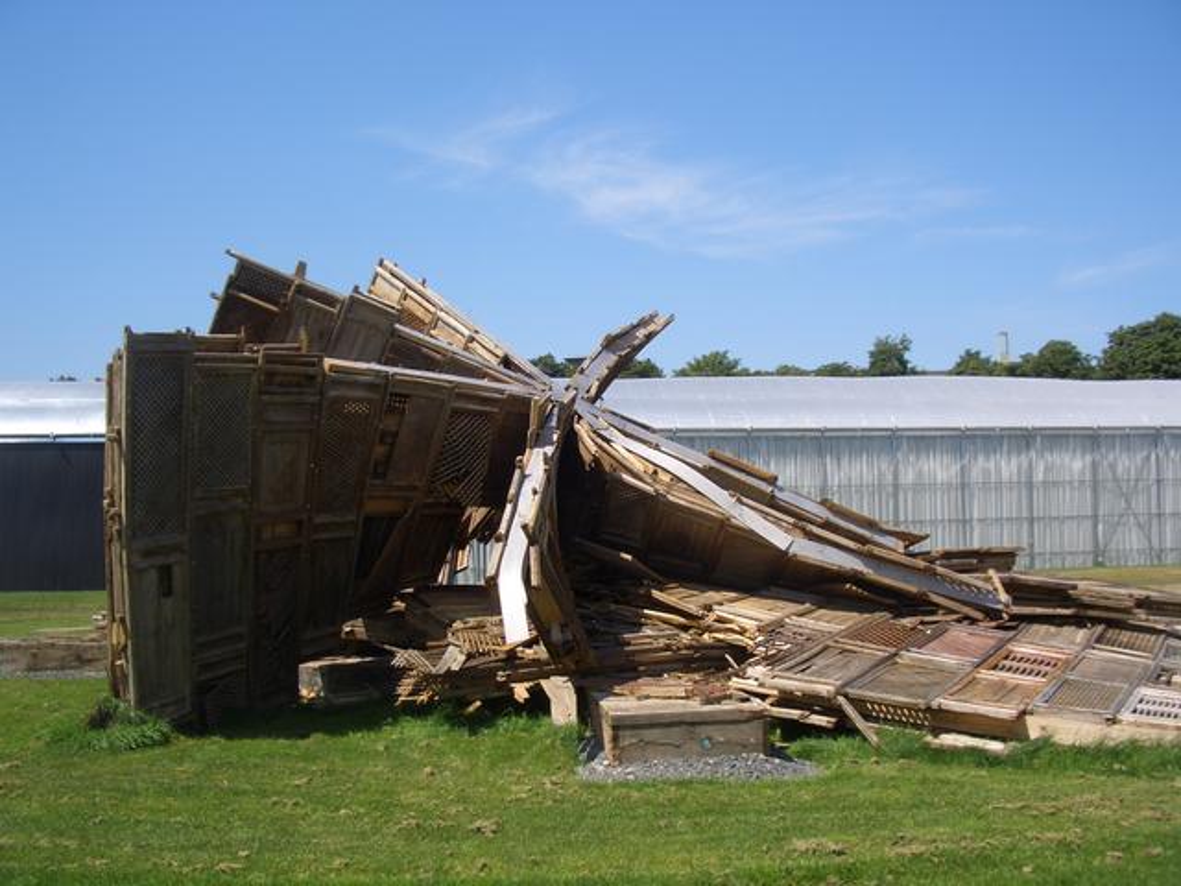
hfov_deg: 52.6
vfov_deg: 40.7
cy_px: 443
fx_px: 1194
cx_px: 590
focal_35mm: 35
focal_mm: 5.8
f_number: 4.3
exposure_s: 1/400
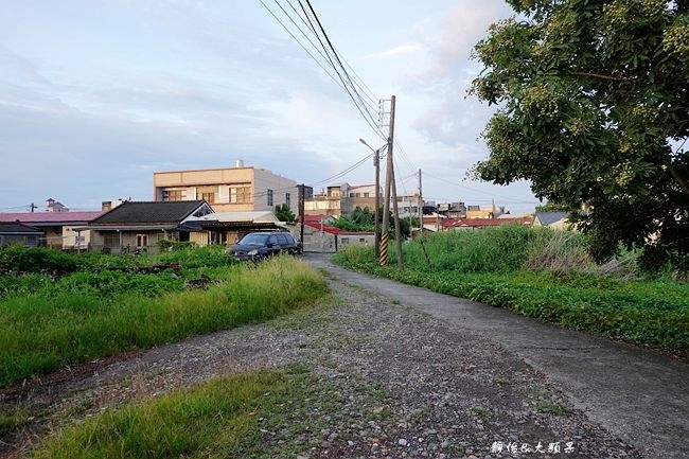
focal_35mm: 24
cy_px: 230
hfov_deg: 73.8
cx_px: 344
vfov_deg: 53.1
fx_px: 459
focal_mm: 9
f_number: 2.8
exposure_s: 1/60
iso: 125
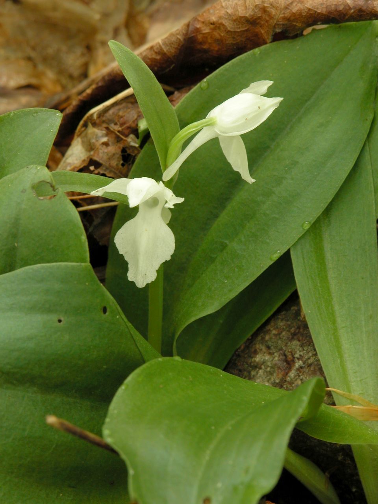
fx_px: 4077
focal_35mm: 280
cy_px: 252
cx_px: 189
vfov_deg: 7.1
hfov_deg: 5.3
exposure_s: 1/8
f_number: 7.4
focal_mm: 71.2
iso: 100
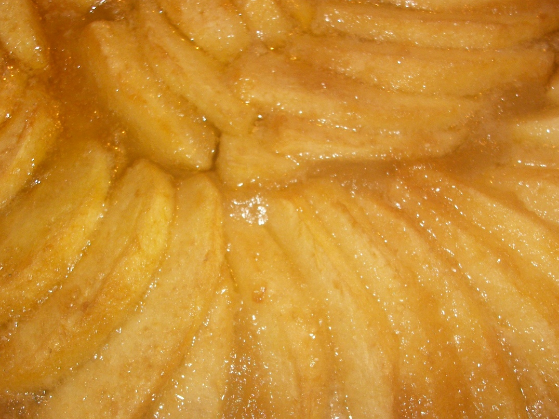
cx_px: 279
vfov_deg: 30.8
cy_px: 255
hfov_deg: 40.4
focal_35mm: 47
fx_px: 759
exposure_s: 1/40
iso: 125
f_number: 2.9
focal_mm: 5.7
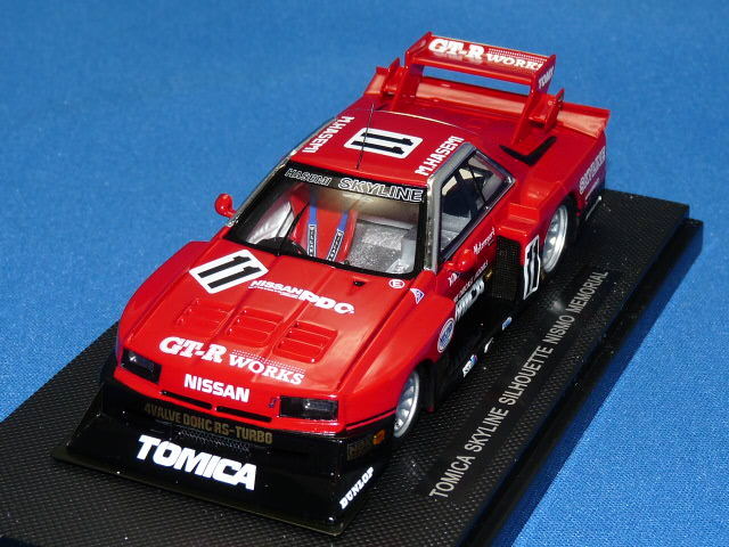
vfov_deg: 16.1
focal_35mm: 92
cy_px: 274
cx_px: 364
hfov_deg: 21.3
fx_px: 1937
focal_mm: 9.2
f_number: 4
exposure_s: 1/30
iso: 100
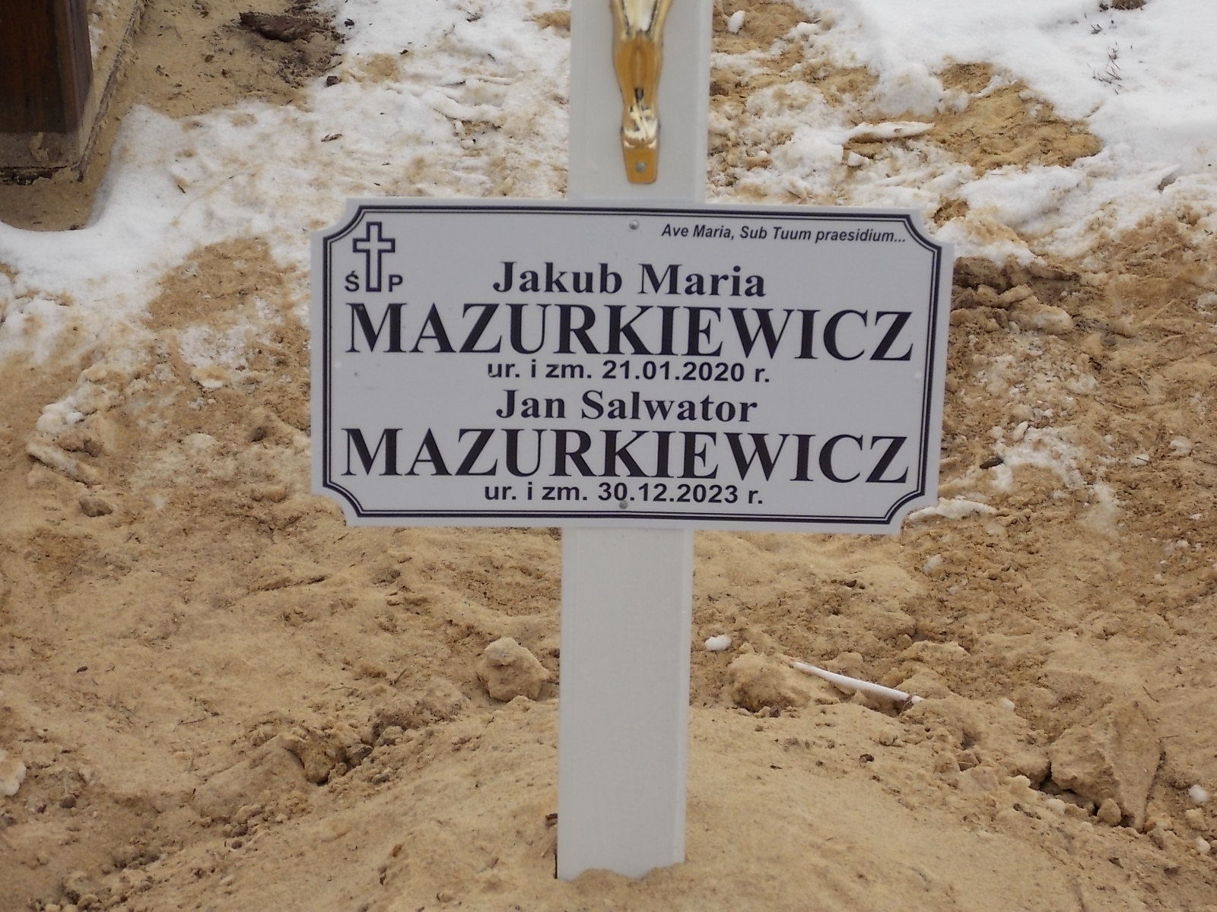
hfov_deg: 16.7
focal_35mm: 118
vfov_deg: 12.6
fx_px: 4149
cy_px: 456
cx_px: 608
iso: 80
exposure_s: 1/320
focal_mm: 20.9
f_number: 4.8
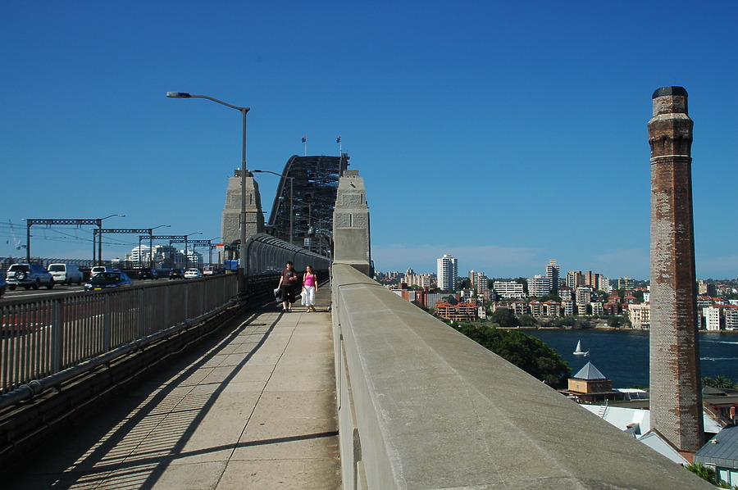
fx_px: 860
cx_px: 369
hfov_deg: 46.4
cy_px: 245
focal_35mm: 42
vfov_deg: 31.8
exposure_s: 1/160
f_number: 9
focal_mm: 28
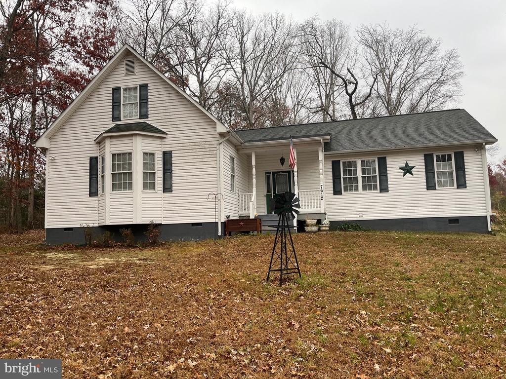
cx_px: 253
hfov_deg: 67.3
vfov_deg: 53.1
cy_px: 190
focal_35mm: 26
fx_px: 380
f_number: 1.6
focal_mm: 5.1
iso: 32
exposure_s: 1/144
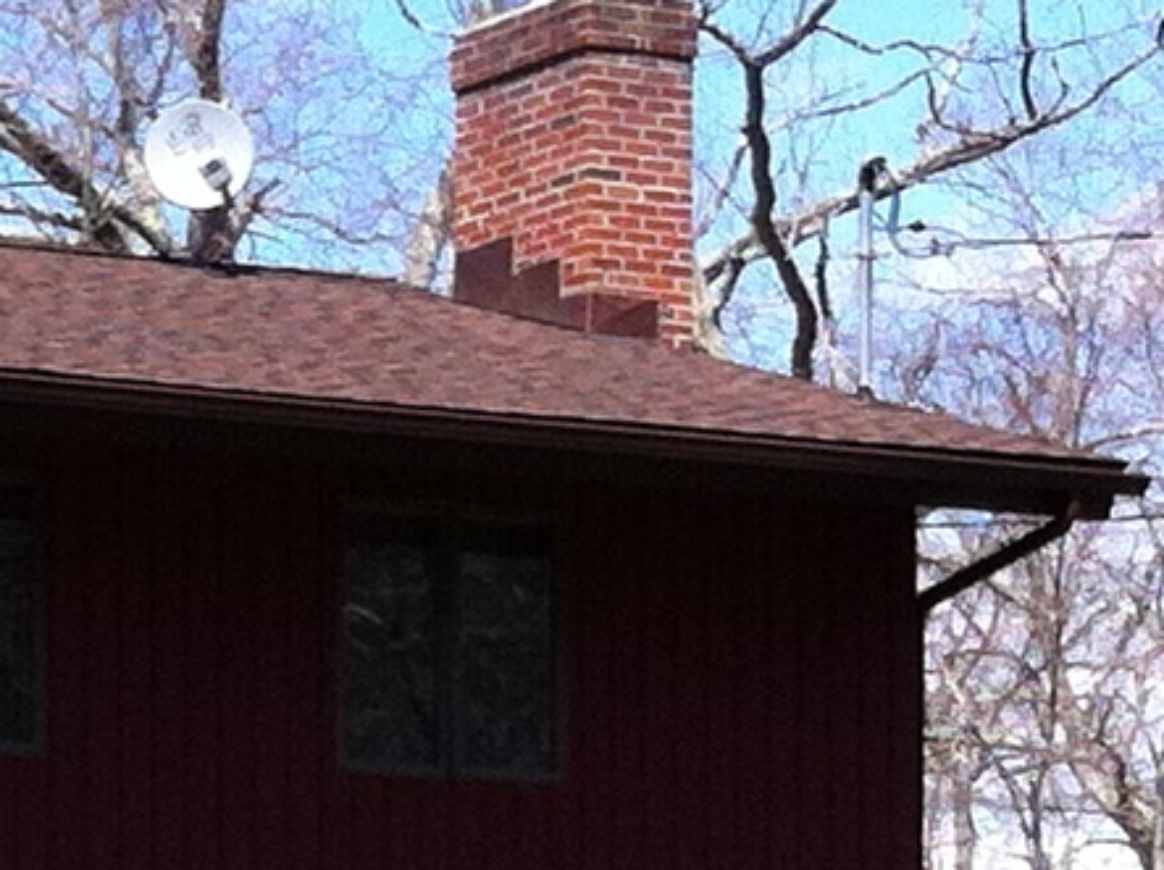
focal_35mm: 205
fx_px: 6884
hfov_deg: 9.3
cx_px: -843
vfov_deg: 7.0
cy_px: 1756
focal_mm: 3.85
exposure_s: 1/838
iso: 80
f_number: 2.8
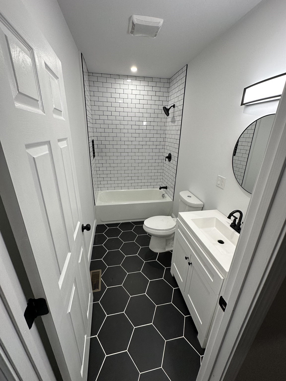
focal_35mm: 14
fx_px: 154
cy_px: 190
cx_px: 143
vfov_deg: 102.1
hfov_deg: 85.7
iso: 125
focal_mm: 2.22
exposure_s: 1/120
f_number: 2.2
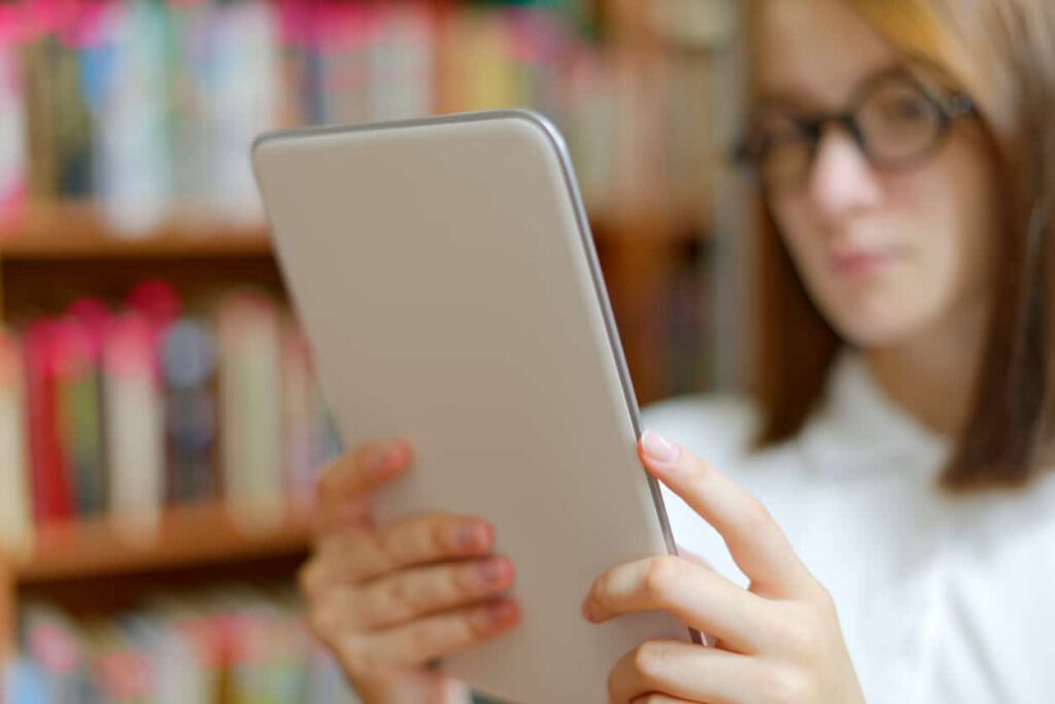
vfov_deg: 27.0
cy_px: 352
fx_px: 1465
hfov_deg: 39.6
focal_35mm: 50
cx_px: 528
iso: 640
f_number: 1.8
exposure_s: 1/200
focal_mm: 50
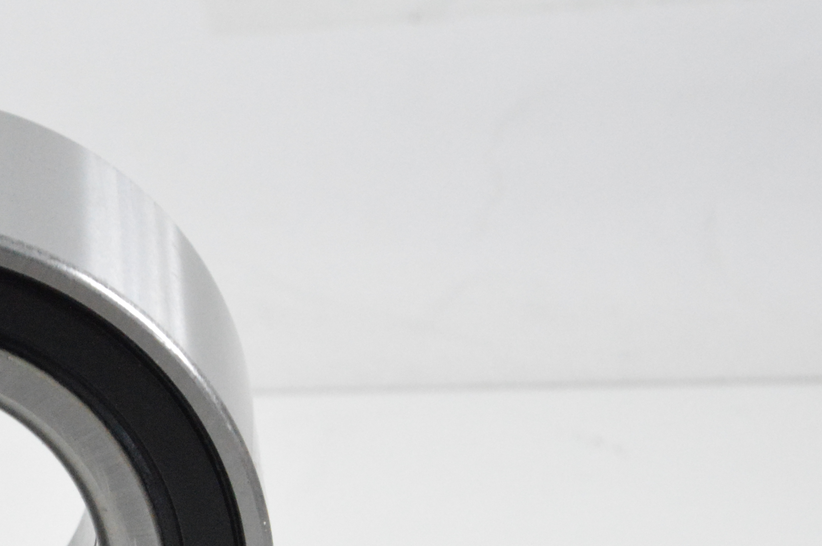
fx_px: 5201
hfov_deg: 8.9
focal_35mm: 228
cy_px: 489
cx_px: -105
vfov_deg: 6.0
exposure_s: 1/100
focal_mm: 52
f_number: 8
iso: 3200
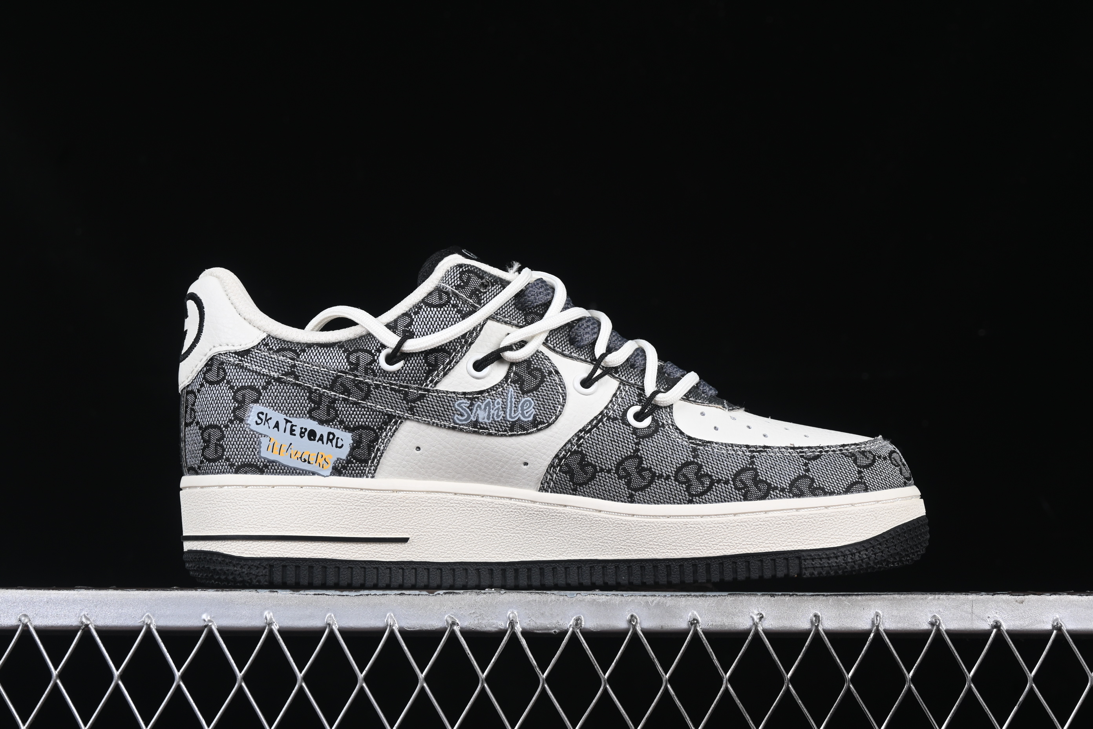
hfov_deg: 27.0
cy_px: 364
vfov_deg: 18.2
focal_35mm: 75
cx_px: 546
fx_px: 2277
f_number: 8
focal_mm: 50
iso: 160
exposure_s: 1/80
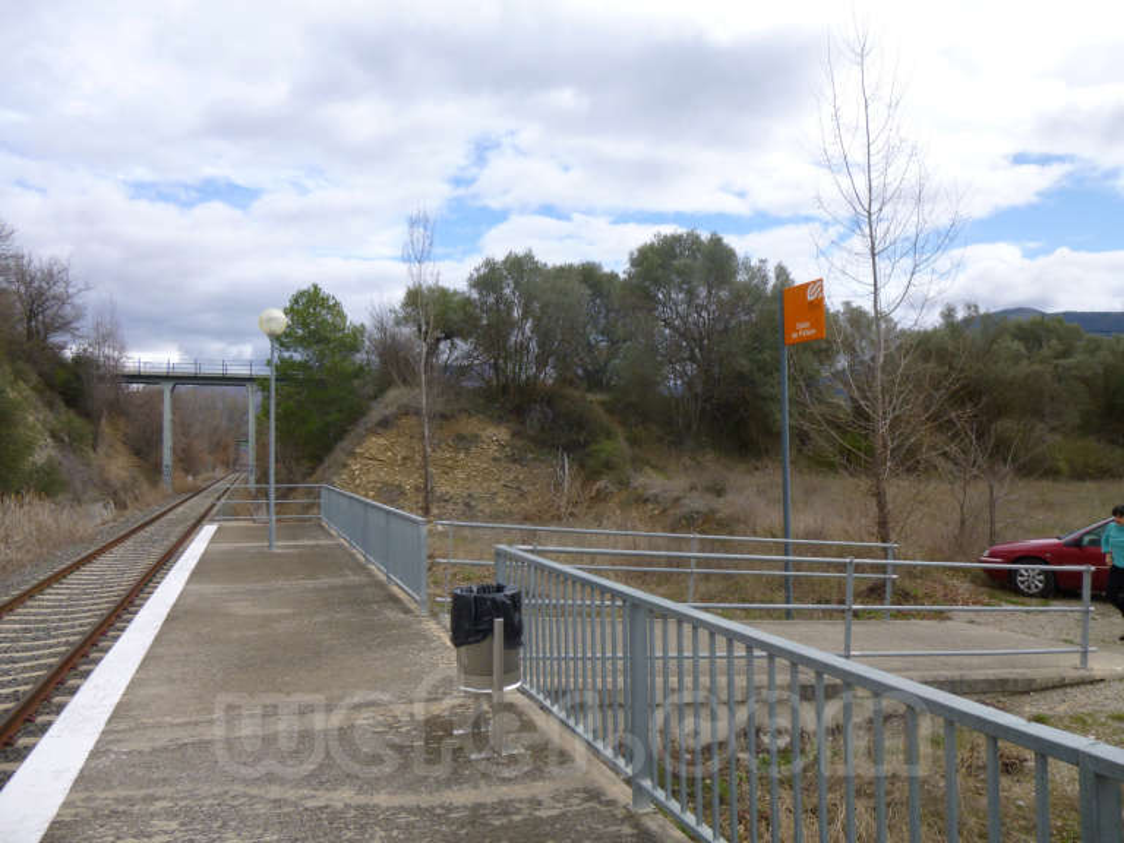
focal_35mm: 25
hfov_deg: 69.4
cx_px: 562
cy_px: 422
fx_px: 812
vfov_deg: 54.9
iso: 100
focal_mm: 4.5
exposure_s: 1/800
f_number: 3.1
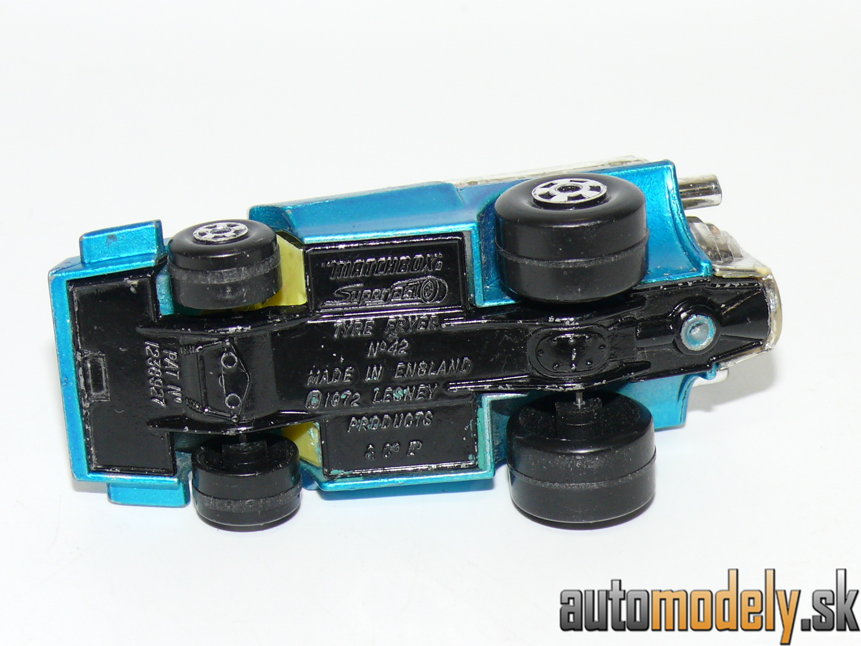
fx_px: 2786
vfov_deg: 13.2
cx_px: 430
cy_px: 323
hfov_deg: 17.6
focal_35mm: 112
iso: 100
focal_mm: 14.1
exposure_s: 1/30
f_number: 4
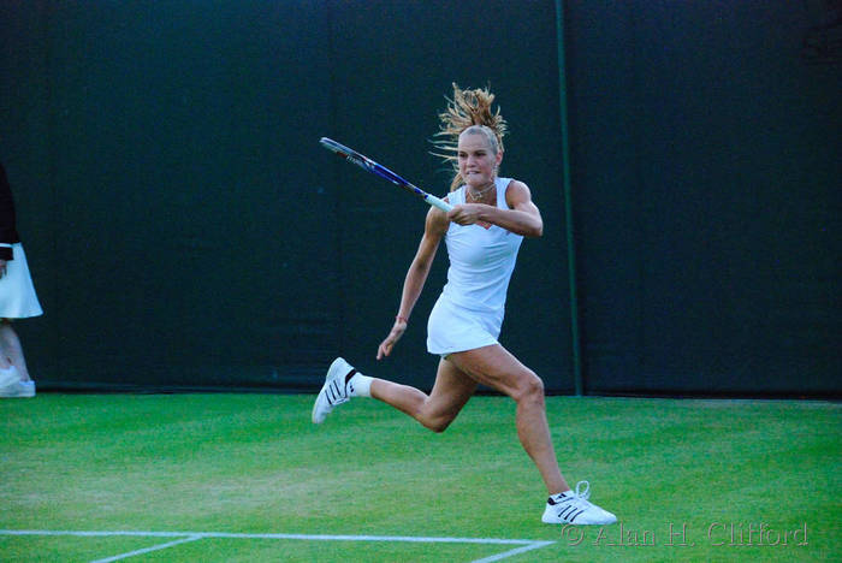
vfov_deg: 8.7
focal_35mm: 158
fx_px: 3687
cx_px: 421
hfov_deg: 13.0
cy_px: 282
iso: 1600
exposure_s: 1/400
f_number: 5.3
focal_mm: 105
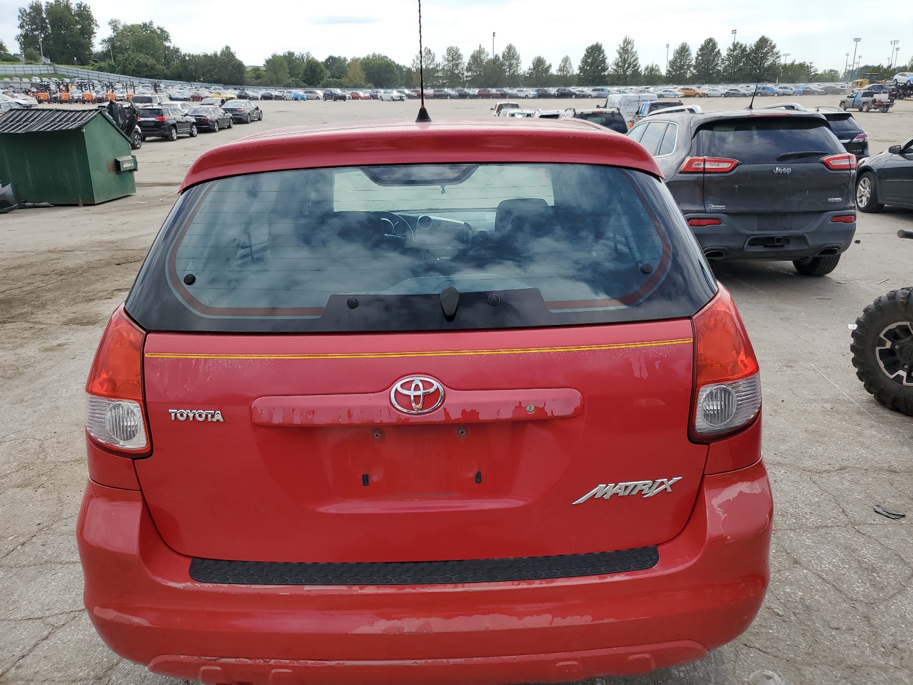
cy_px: 342
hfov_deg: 67.3
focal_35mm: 26
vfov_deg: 53.1
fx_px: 686
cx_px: 456
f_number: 1.5
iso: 50
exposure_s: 1/2500
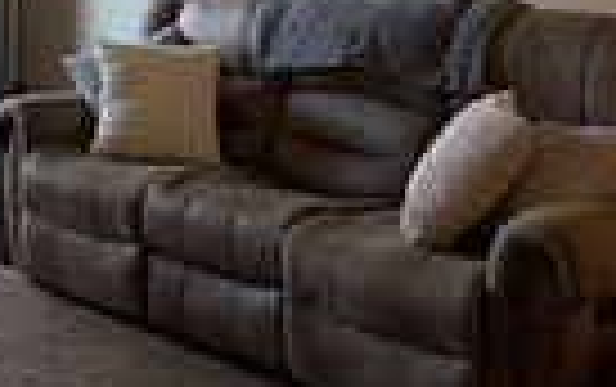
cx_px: 29
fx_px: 1328
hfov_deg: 25.1
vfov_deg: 15.6
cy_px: -135
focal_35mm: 79
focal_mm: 6.76
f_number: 1.78
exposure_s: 1/120
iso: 320
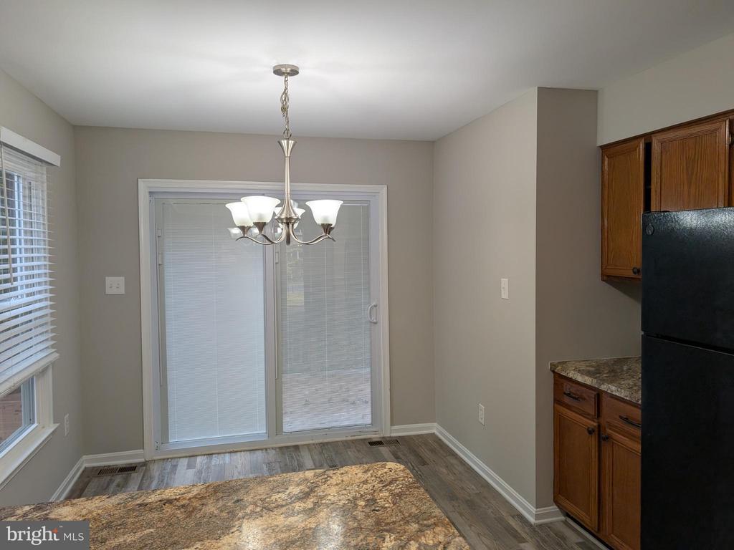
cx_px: 367
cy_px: 275
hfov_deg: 71.6
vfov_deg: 56.8
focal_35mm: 24
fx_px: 509
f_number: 1.68
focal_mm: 6.9
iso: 30
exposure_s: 1/60
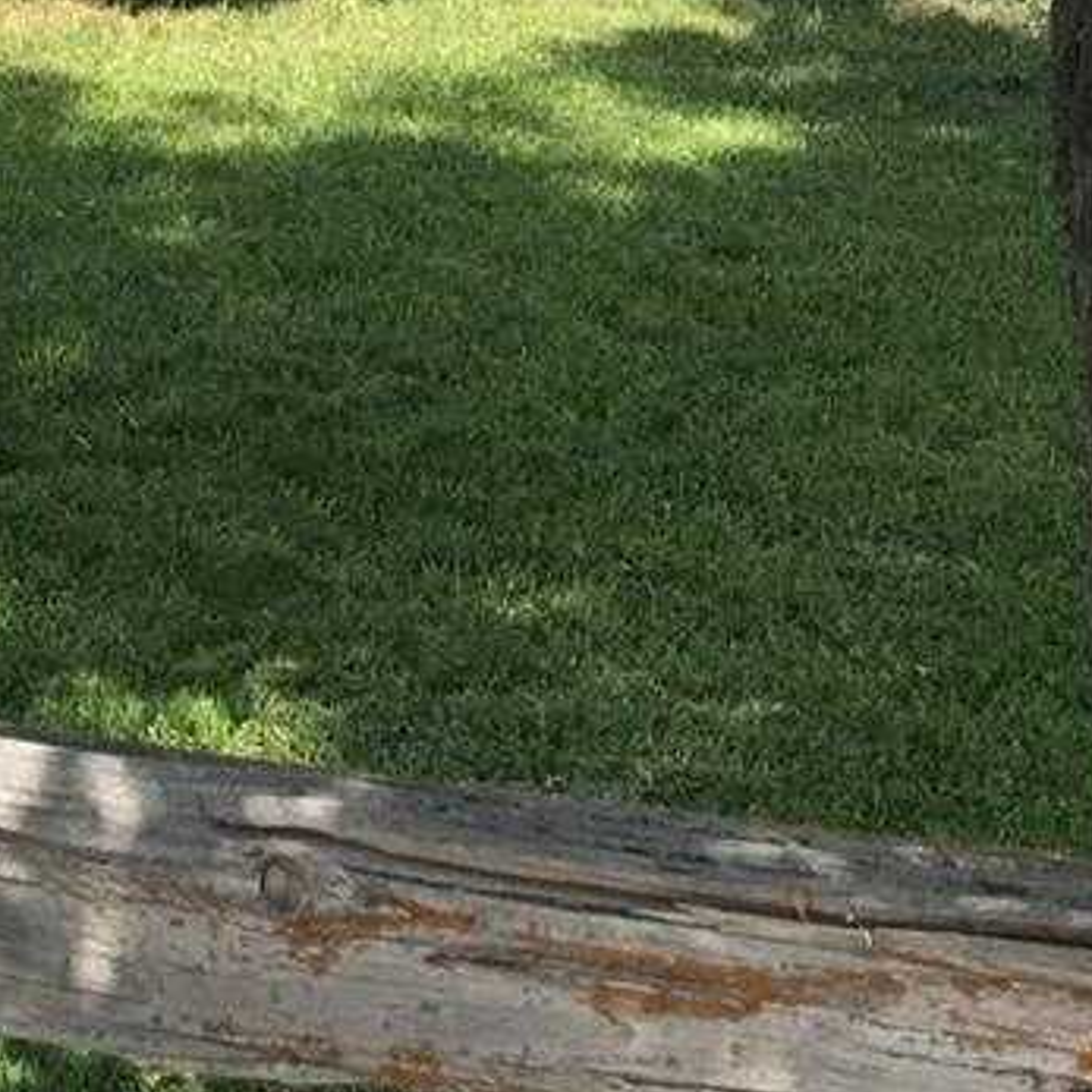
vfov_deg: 15.5
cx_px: 110
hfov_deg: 16.1
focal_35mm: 107
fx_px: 3819
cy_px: -302
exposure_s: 1/1212
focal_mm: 3.99
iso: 20
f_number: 1.8
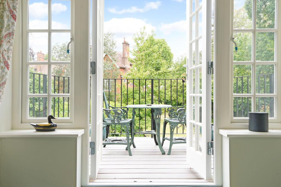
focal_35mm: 29
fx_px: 226
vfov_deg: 45.0
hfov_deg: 63.7
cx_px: 140
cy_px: 94
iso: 320
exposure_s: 1/25
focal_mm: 29
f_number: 11
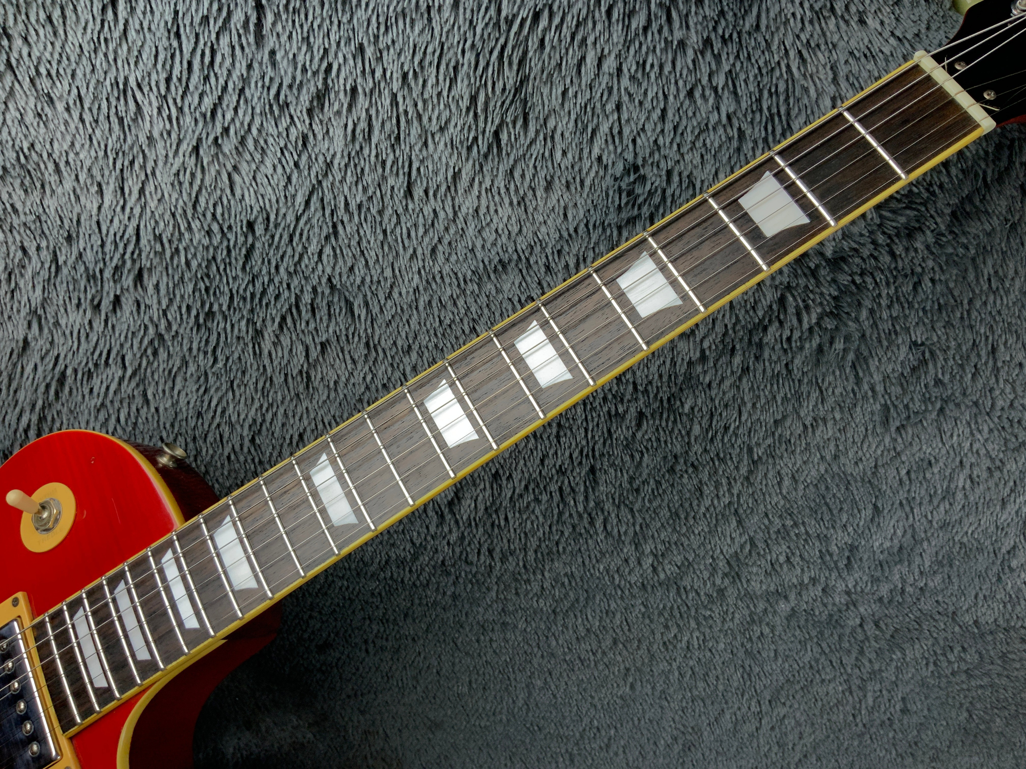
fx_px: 860
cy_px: 384
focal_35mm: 29
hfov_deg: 61.7
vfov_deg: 48.2
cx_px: 513
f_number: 1.8
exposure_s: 1/100
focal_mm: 3
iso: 50
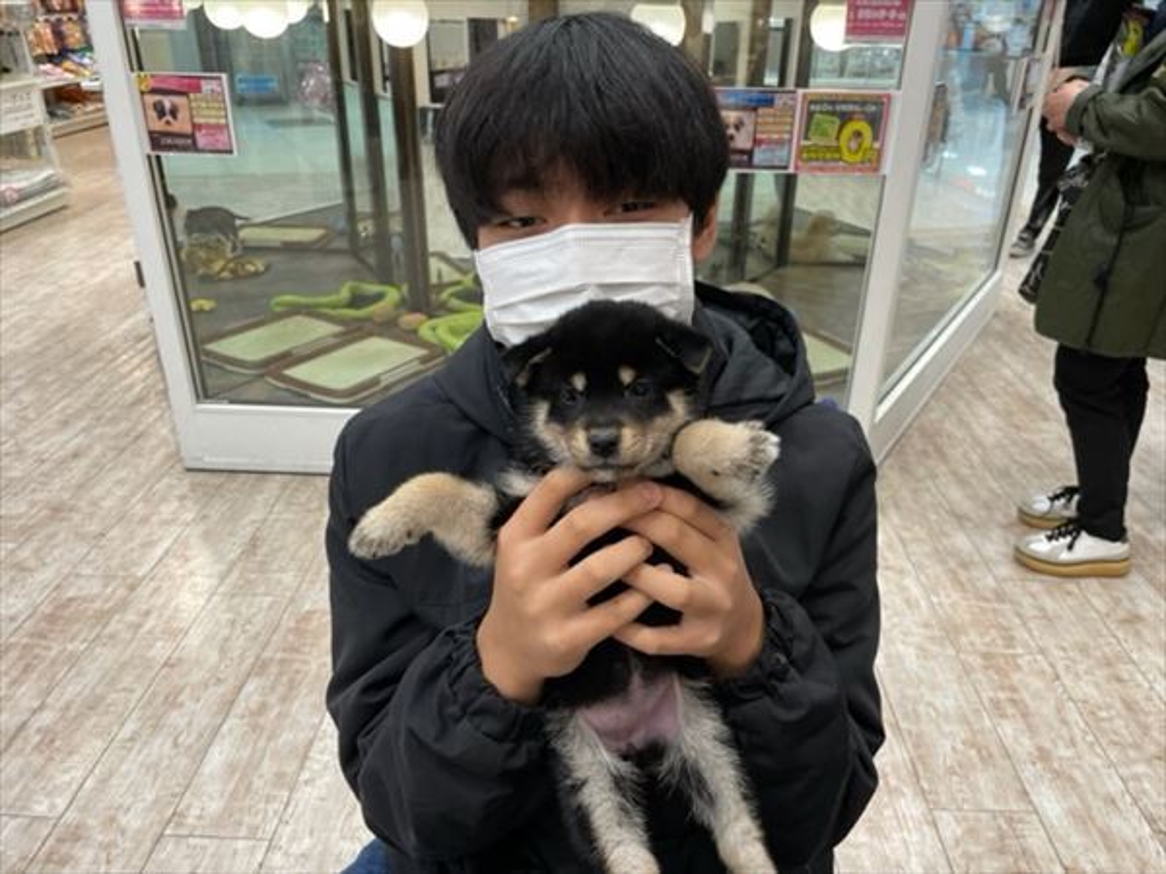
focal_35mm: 26
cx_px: 583
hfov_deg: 67.3
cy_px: 437
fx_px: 876
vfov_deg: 53.1
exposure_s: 1/100
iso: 125
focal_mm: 4.2
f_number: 1.6
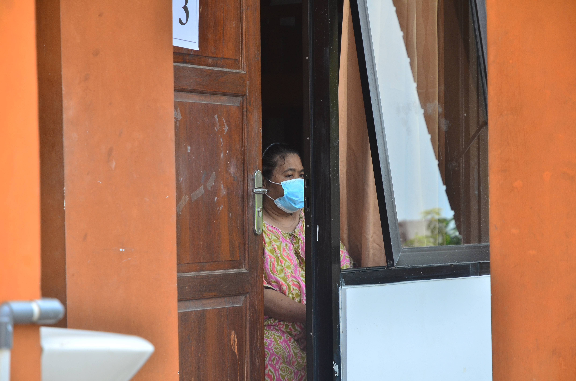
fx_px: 2036
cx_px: 288
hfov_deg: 16.1
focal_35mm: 128
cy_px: 190
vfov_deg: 10.7
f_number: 5.6
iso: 200
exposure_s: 1/180
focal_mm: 85
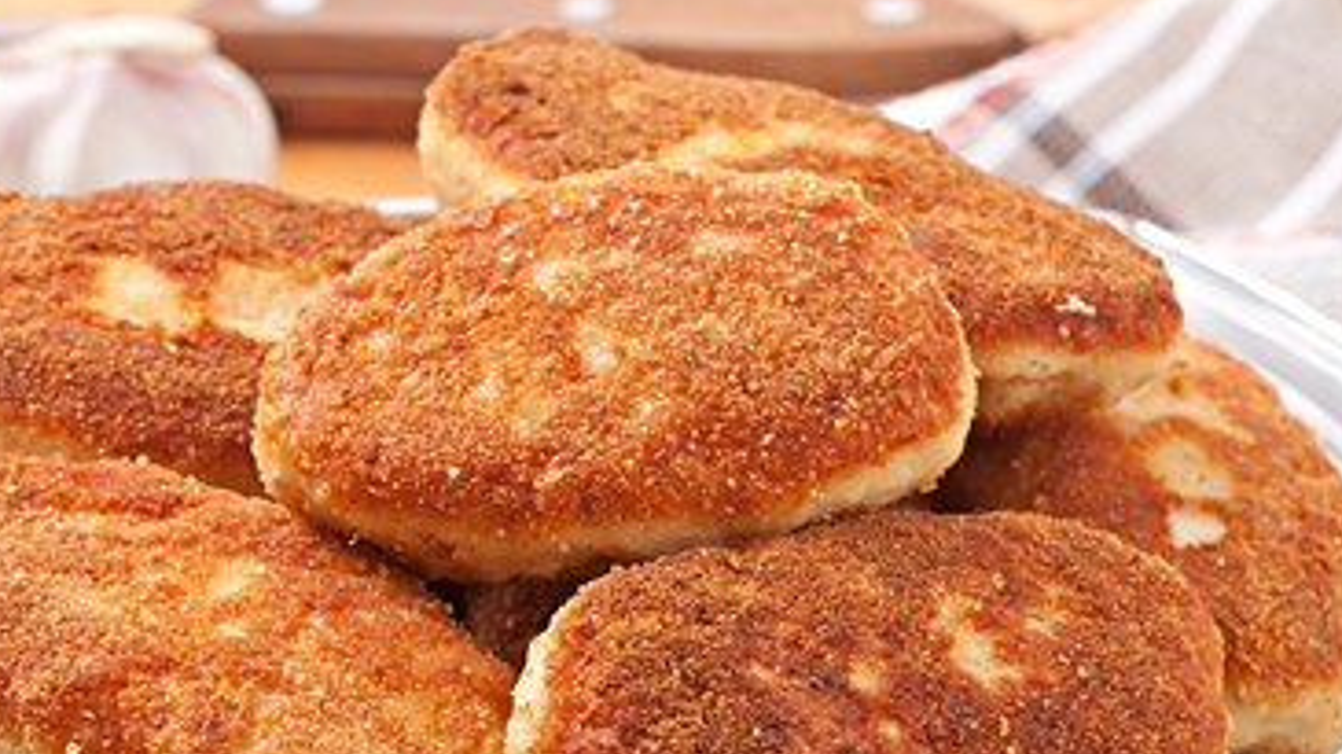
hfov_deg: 7.9
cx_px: 585
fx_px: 9671
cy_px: 677
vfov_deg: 4.5
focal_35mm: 272
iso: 100
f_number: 10
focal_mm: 105
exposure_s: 1/200
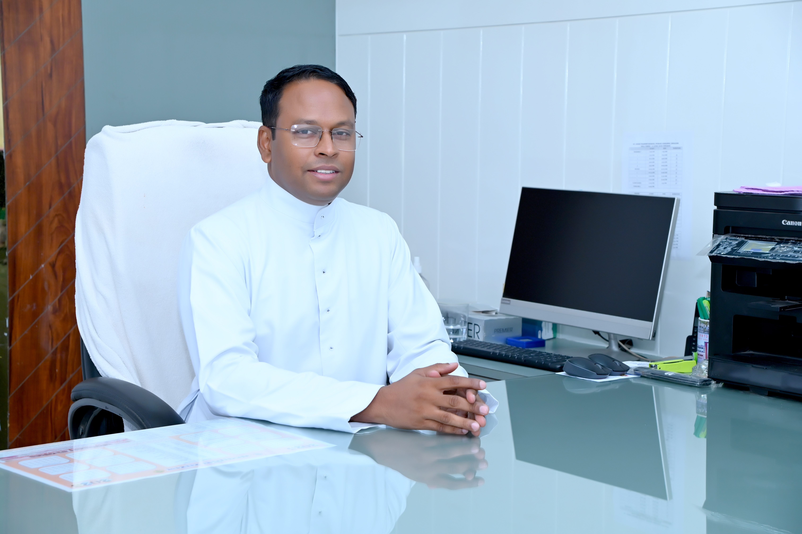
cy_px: 267
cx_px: 401
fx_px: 1558
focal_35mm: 70
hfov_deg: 28.9
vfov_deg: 19.4
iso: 1250
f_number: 6.3
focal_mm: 70
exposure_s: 1/125
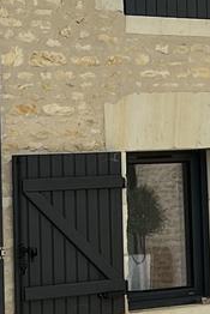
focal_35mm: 198
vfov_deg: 10.4
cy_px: 66
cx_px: 344
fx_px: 1730
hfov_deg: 6.8
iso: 50
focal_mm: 5.7
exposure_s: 1/6211
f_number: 1.5
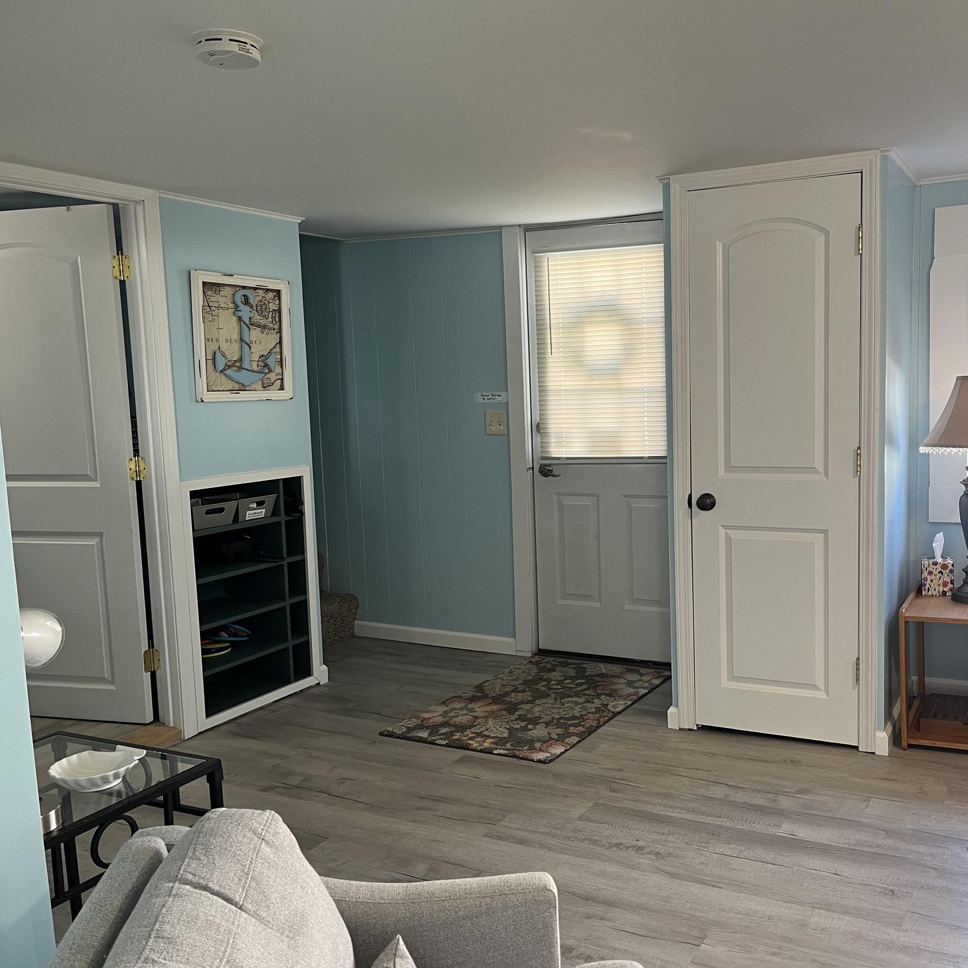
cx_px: 584
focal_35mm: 31
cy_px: 480
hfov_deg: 52.2
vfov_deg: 52.5
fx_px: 981
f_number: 1.6
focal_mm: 5.1
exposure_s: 1/60
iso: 100
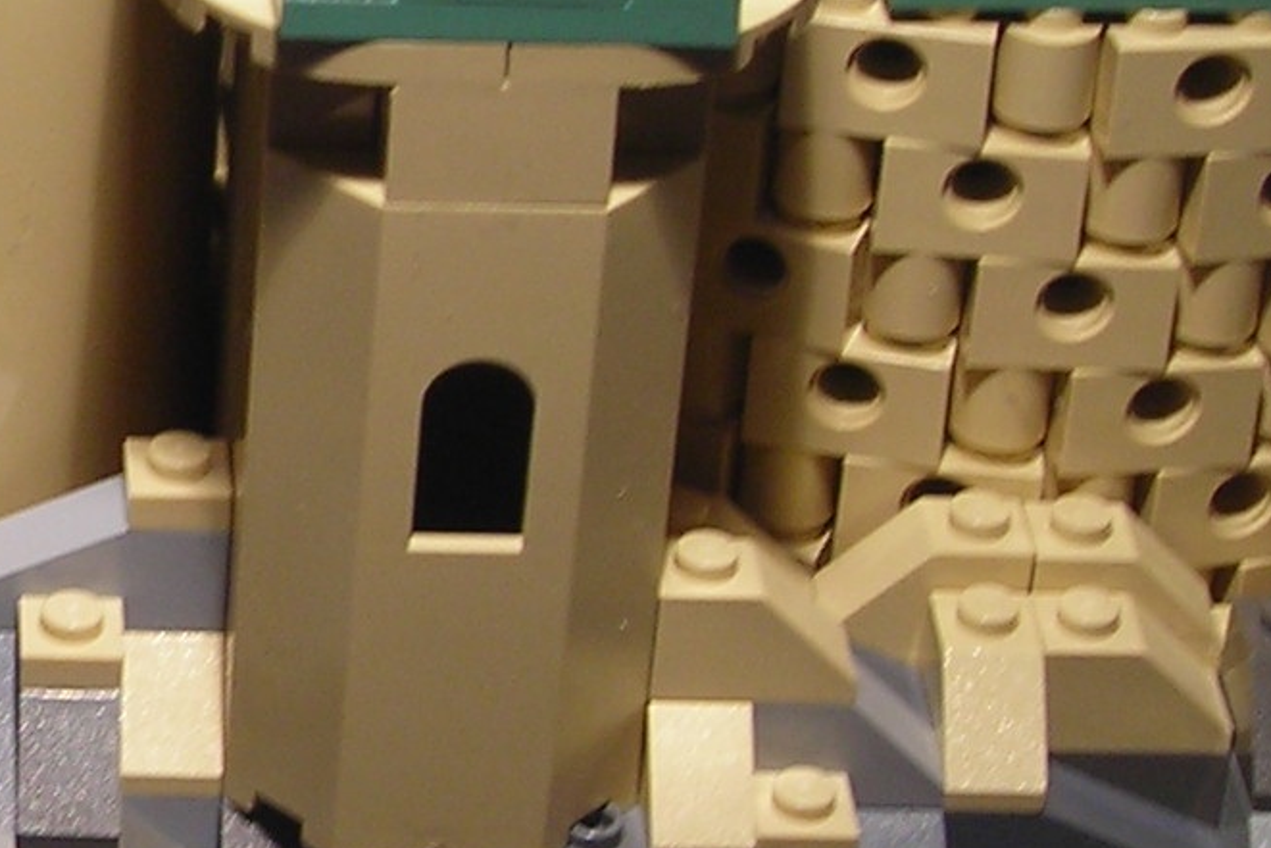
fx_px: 5473
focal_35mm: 155
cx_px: -611
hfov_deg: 12.6
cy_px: 373
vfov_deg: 8.9
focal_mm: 6.3
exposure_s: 1/29.6
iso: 50
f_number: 3.2
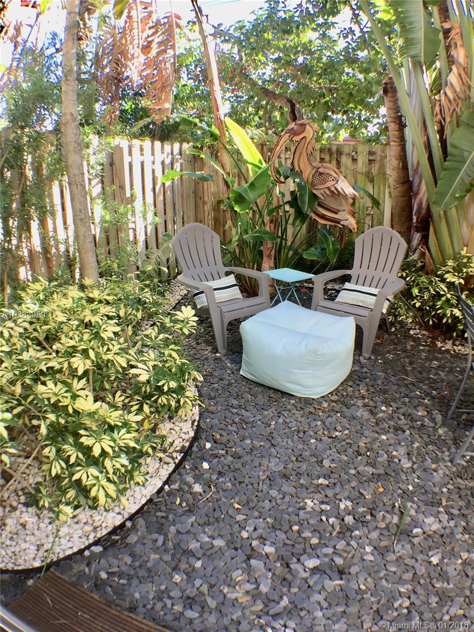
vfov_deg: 61.7
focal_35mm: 29
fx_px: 529
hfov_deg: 48.2
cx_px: 237
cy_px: 316
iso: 32
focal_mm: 4.15
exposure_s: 1/124
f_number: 2.2
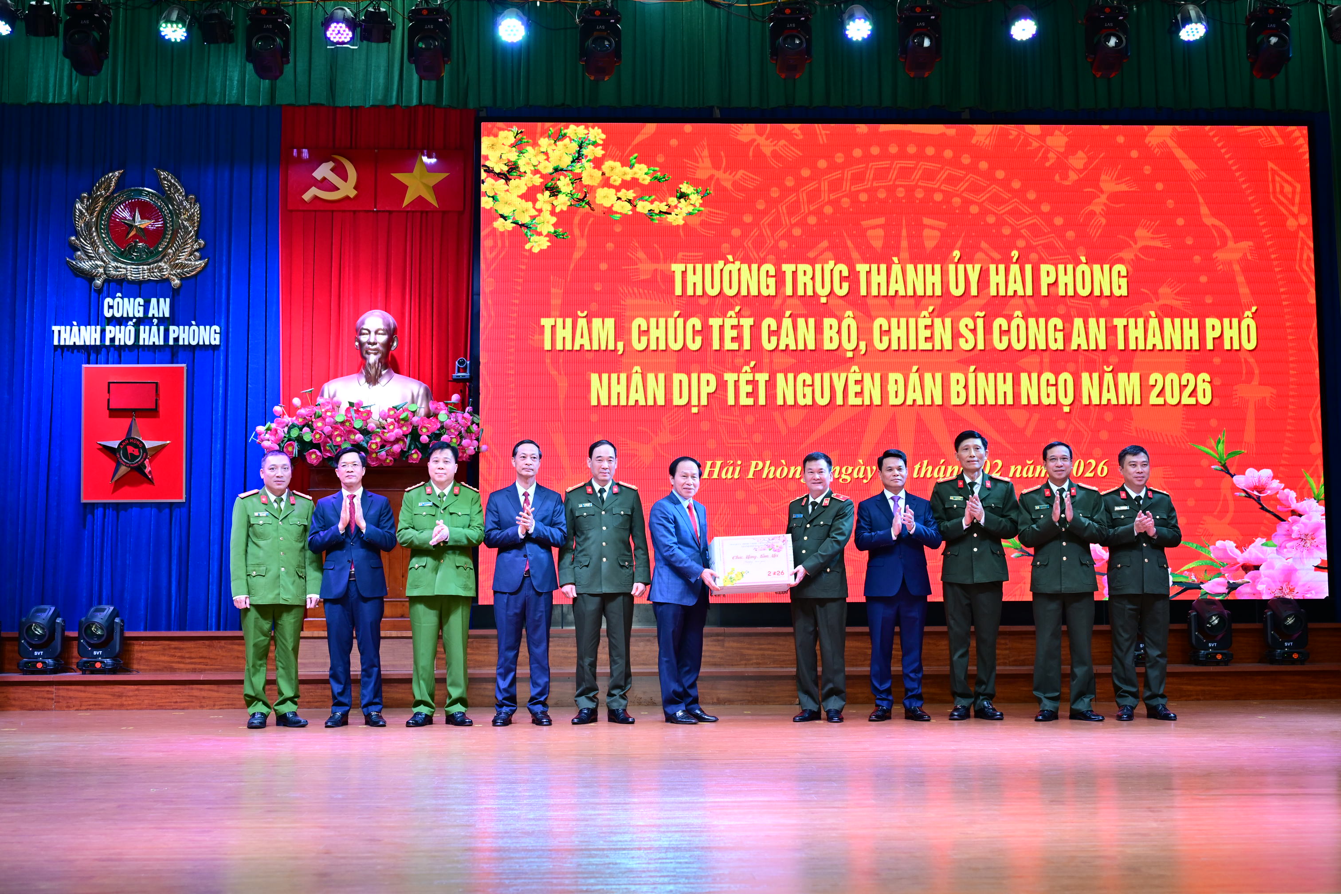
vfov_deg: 31.2
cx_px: 670
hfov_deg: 45.4
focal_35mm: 43
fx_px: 1602
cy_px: 447
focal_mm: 43
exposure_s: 1/160
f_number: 4
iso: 1250
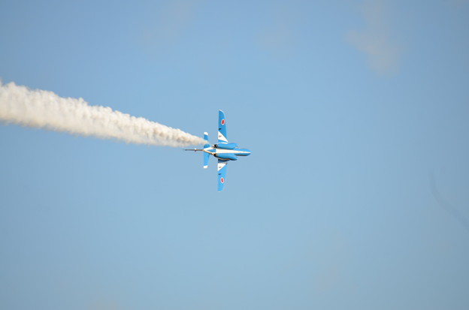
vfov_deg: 3.0
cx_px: 234
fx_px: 5849
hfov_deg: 4.6
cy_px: 155
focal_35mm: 450
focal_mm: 300
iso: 200
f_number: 6.3
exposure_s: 1/640
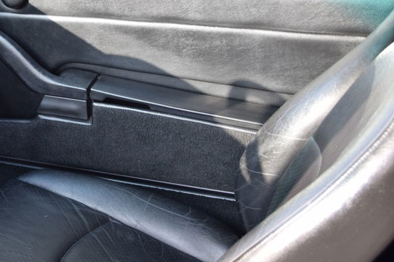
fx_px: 744
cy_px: 111
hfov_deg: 28.3
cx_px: 23
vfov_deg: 20.0
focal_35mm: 68
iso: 100
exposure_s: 1/50
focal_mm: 24
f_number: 3.8
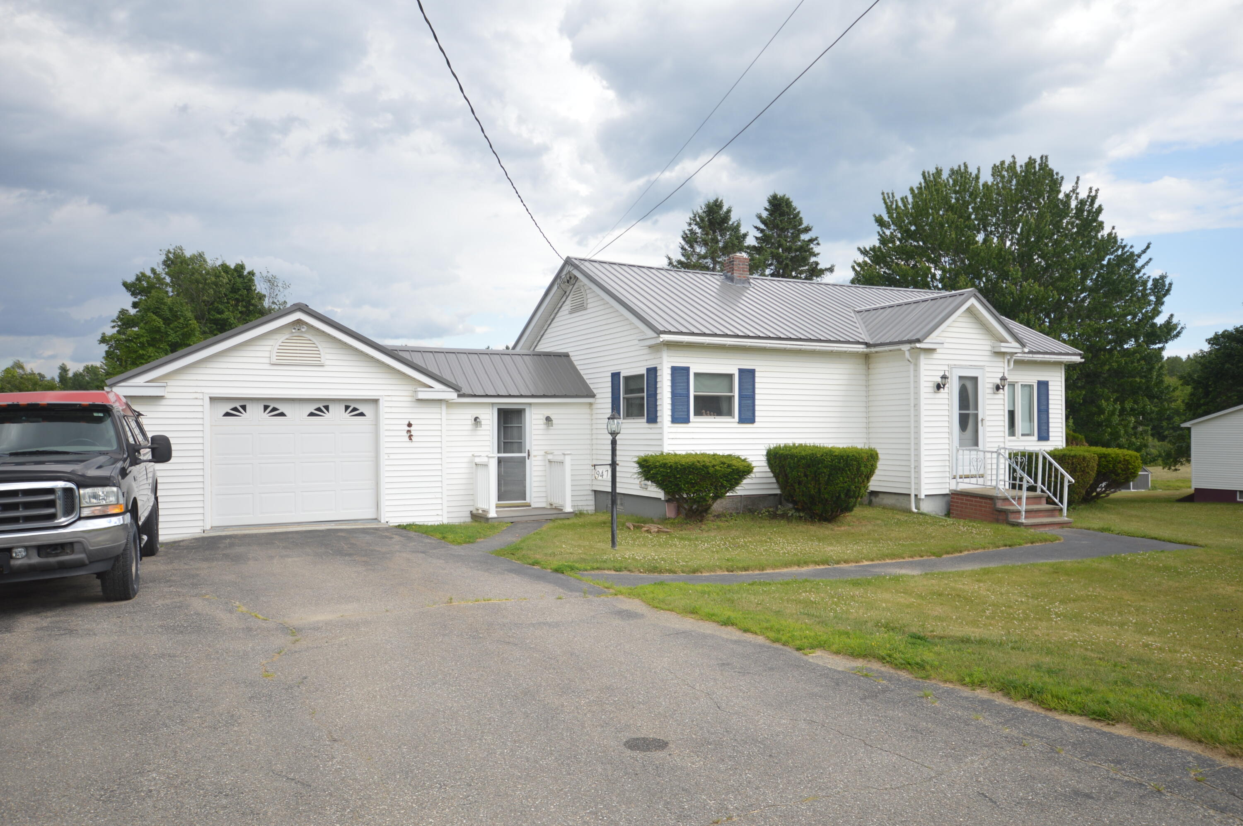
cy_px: 413
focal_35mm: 26
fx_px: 880
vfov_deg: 50.3
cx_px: 622
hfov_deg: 70.5
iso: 100
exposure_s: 1/160
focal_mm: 17
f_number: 6.3
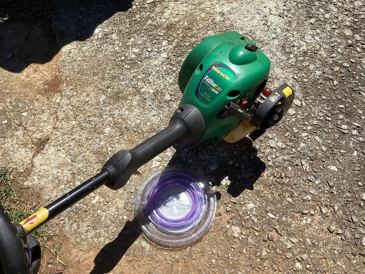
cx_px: 182
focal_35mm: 31
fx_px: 327
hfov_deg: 58.3
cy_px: 137
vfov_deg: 45.4
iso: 25
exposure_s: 1/1508
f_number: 2.4
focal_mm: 3.3
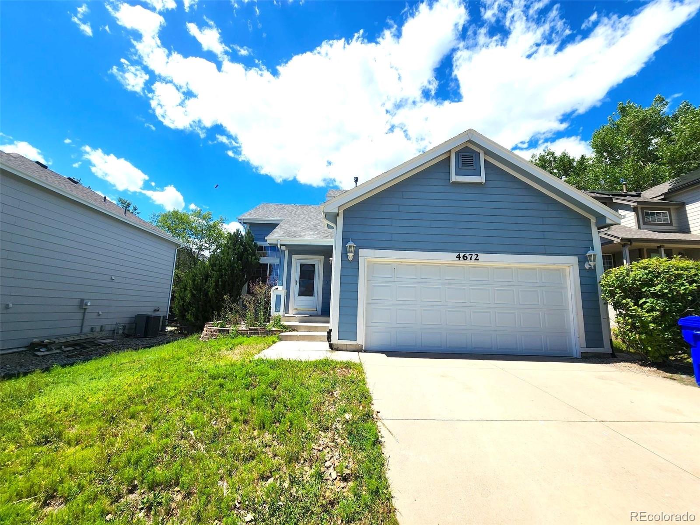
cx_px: 350
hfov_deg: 106.2
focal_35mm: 13
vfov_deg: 89.9
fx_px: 263
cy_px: 262
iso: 50
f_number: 2.2
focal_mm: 2.2
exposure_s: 1/3084
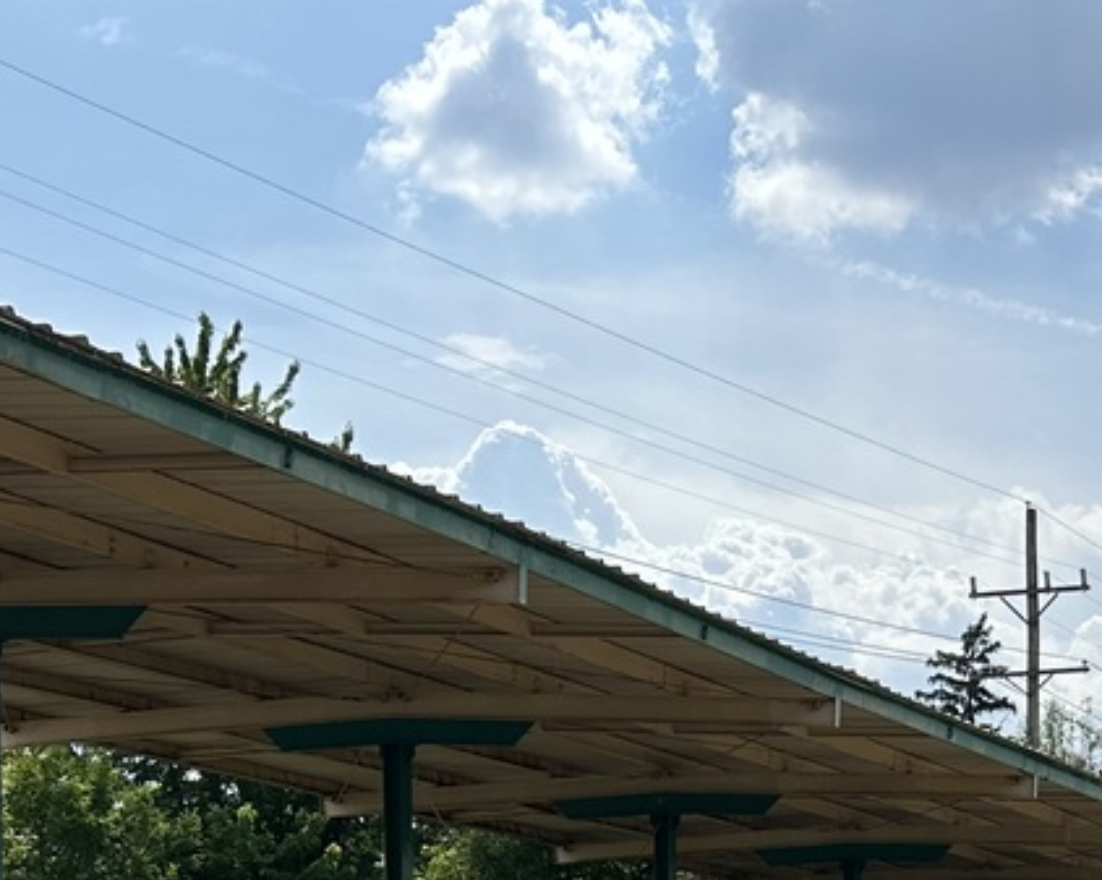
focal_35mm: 80
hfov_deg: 23.0
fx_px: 2607
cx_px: 1071
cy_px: 1282
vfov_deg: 17.4
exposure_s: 1/7042
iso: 80
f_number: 1.78
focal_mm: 6.86
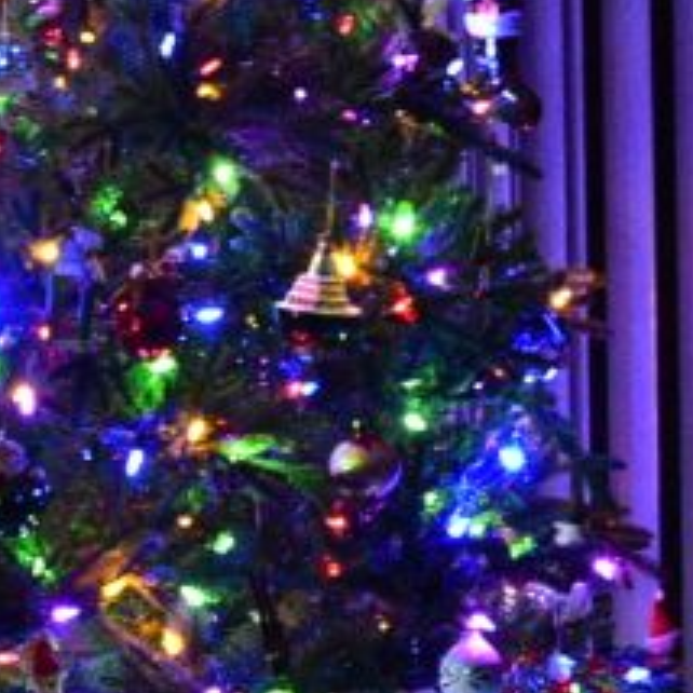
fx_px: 4417
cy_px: 83
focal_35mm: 195
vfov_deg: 8.9
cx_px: 71
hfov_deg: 8.9
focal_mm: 24
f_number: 4
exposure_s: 1/13
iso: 5000
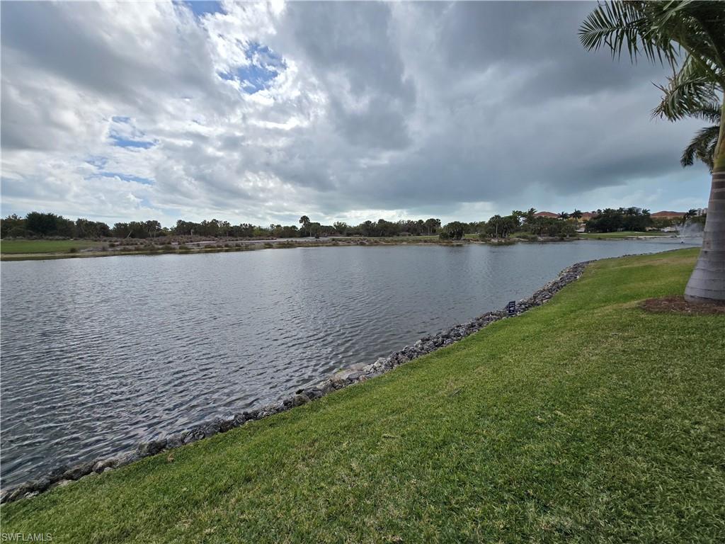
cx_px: 362
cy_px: 272
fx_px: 272
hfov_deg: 106.2
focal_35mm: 13
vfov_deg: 89.9
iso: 50
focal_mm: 2.2
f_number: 2.2
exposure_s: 1/3211
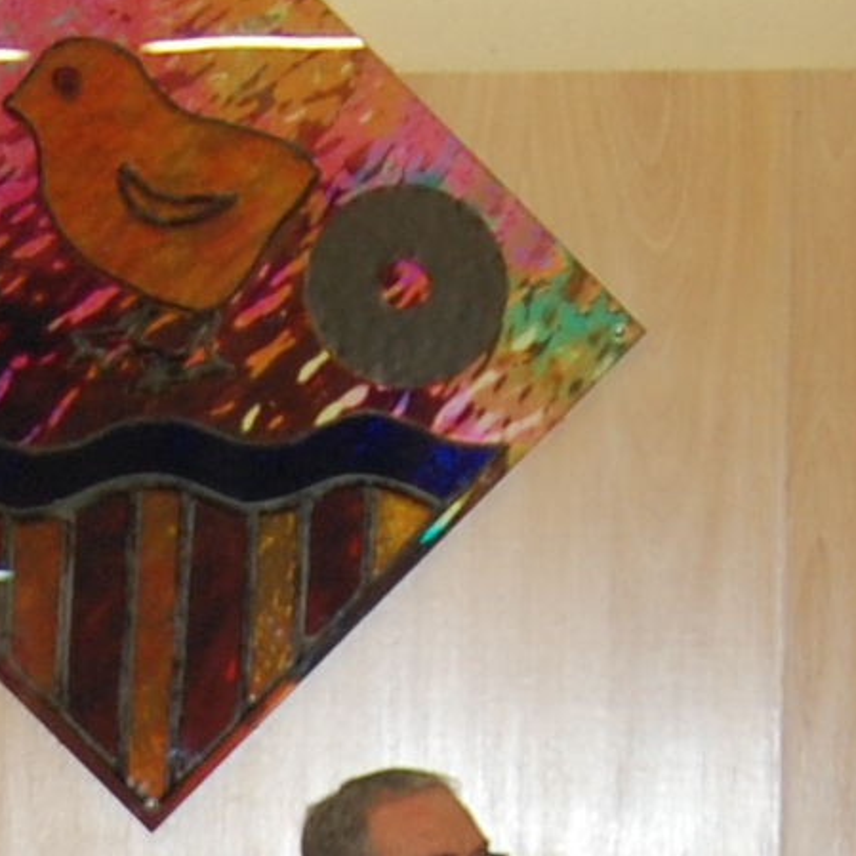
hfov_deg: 8.5
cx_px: -40
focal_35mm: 205
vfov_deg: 8.0
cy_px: 1880
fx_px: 5735
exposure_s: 1/60
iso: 400
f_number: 4
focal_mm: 24
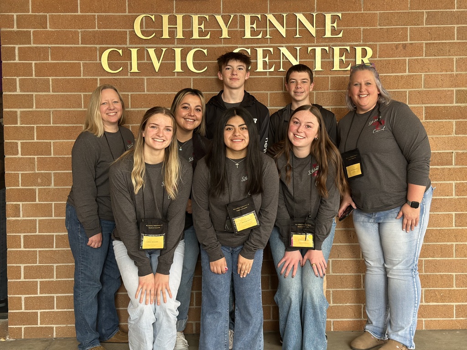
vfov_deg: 30.3
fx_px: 648
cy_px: 175
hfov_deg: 39.7
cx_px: 234
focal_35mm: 48
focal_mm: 6.86
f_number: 1.78
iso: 100
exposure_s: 1/139
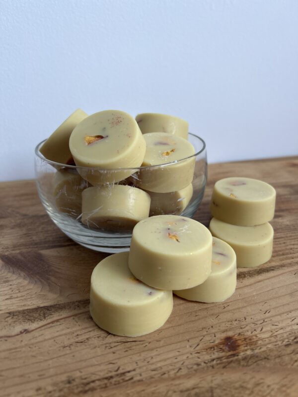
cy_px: 198
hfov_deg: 53.1
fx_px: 298
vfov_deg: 67.3
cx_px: 149
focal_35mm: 26
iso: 125
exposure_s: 1/82
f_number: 1.5
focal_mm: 5.7
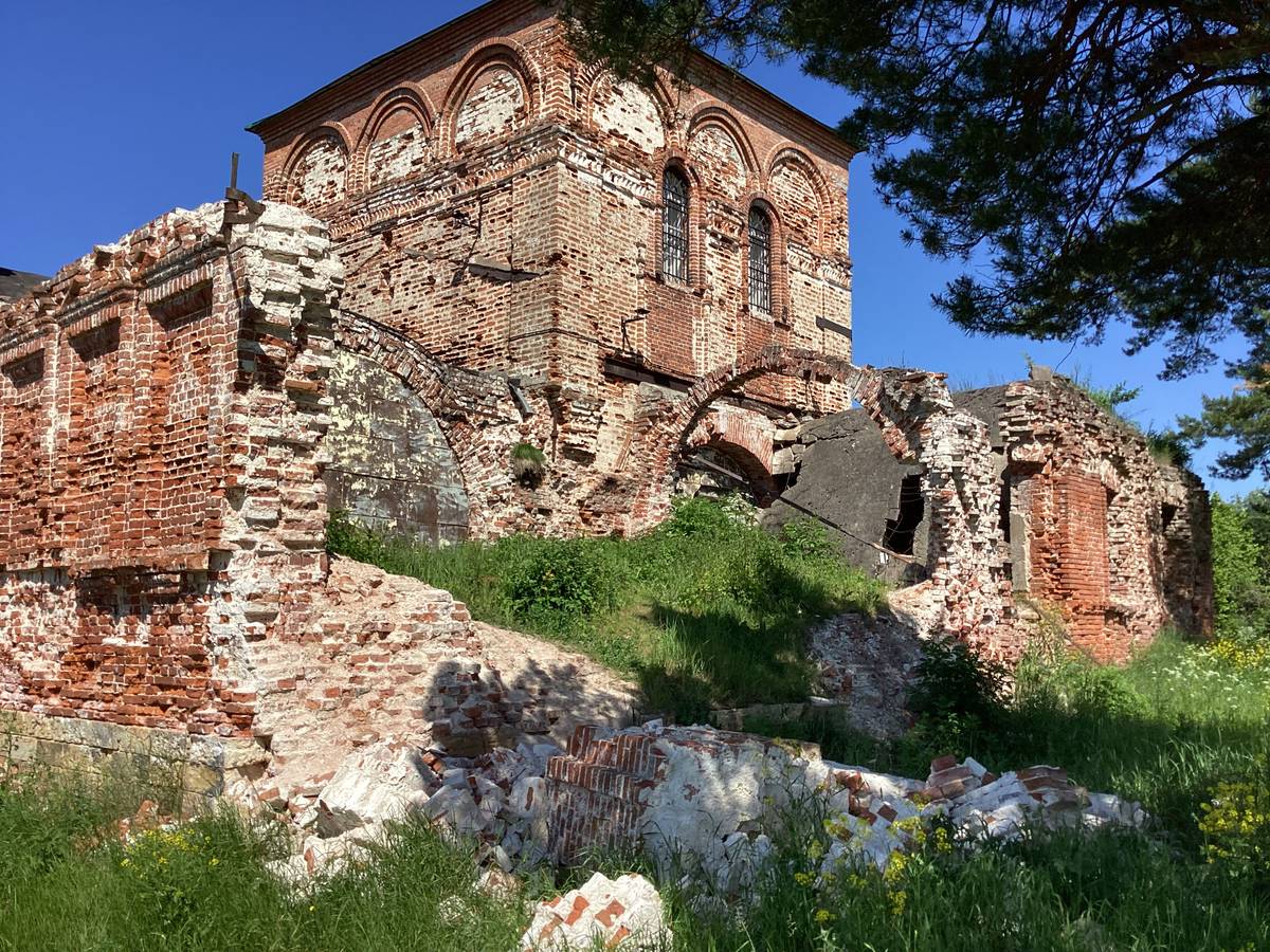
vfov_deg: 45.4
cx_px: 635
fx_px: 1137
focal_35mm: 31
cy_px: 476
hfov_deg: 58.4
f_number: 2.4
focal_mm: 3.3
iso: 25
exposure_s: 1/1508
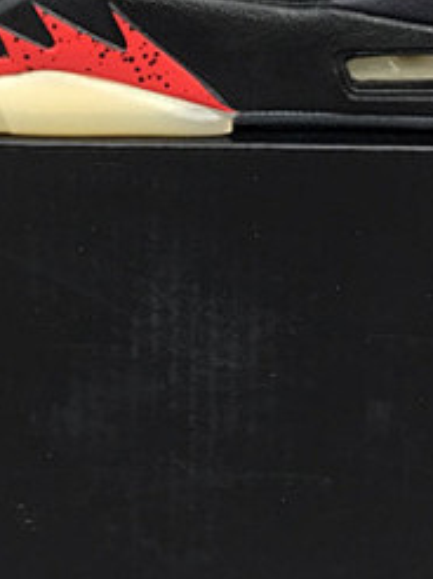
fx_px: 1687
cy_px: -33
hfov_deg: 14.6
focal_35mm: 101
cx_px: 129
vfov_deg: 18.8
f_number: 2.4
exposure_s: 1/122
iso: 25
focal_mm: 3.3
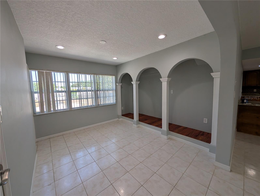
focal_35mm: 12
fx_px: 90
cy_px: 98
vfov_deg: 94.6
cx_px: 130
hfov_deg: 110.5
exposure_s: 1/461
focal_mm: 2.02
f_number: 1.7
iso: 65
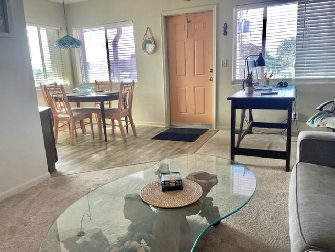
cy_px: 126
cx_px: 168
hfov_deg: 67.3
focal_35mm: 26
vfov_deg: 53.1
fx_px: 252
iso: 100
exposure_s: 1/120
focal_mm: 4.2
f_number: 1.6
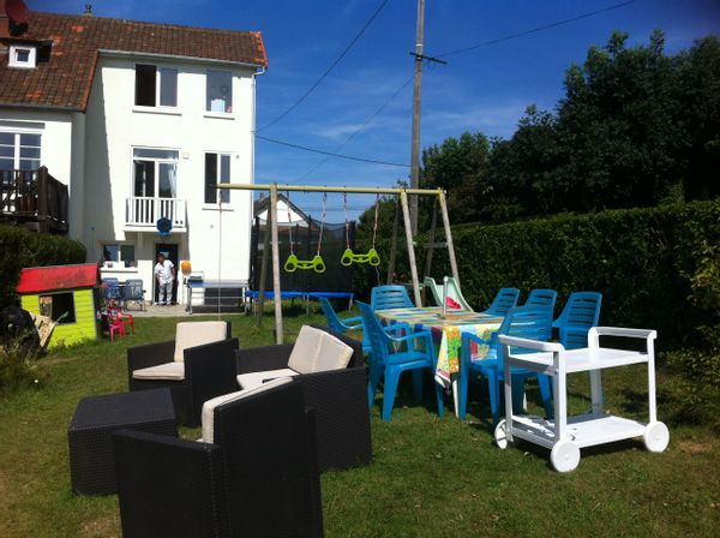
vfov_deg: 40.6
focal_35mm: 35
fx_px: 727
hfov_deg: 52.7
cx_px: 360
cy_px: 269
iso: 80
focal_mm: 3.85
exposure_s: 1/1774
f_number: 2.8
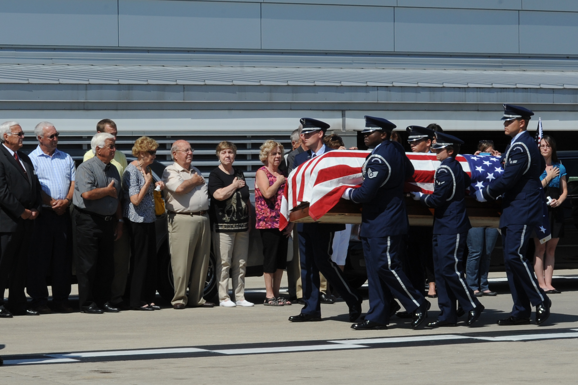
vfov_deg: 19.4
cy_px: 192
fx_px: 1123
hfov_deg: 28.9
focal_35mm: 70
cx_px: 289
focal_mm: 70
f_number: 20
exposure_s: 1/250
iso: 320
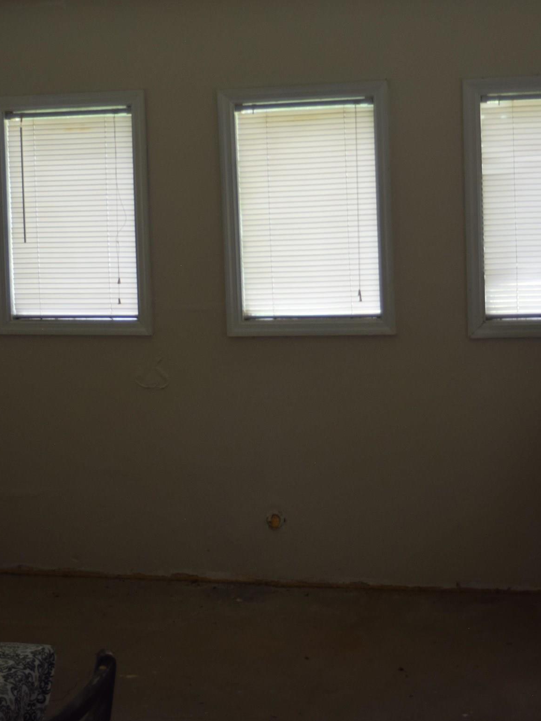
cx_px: 302
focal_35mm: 66
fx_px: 1374
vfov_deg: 29.2
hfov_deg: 22.3
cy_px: 253
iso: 400
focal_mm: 23
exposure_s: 1/60
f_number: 4
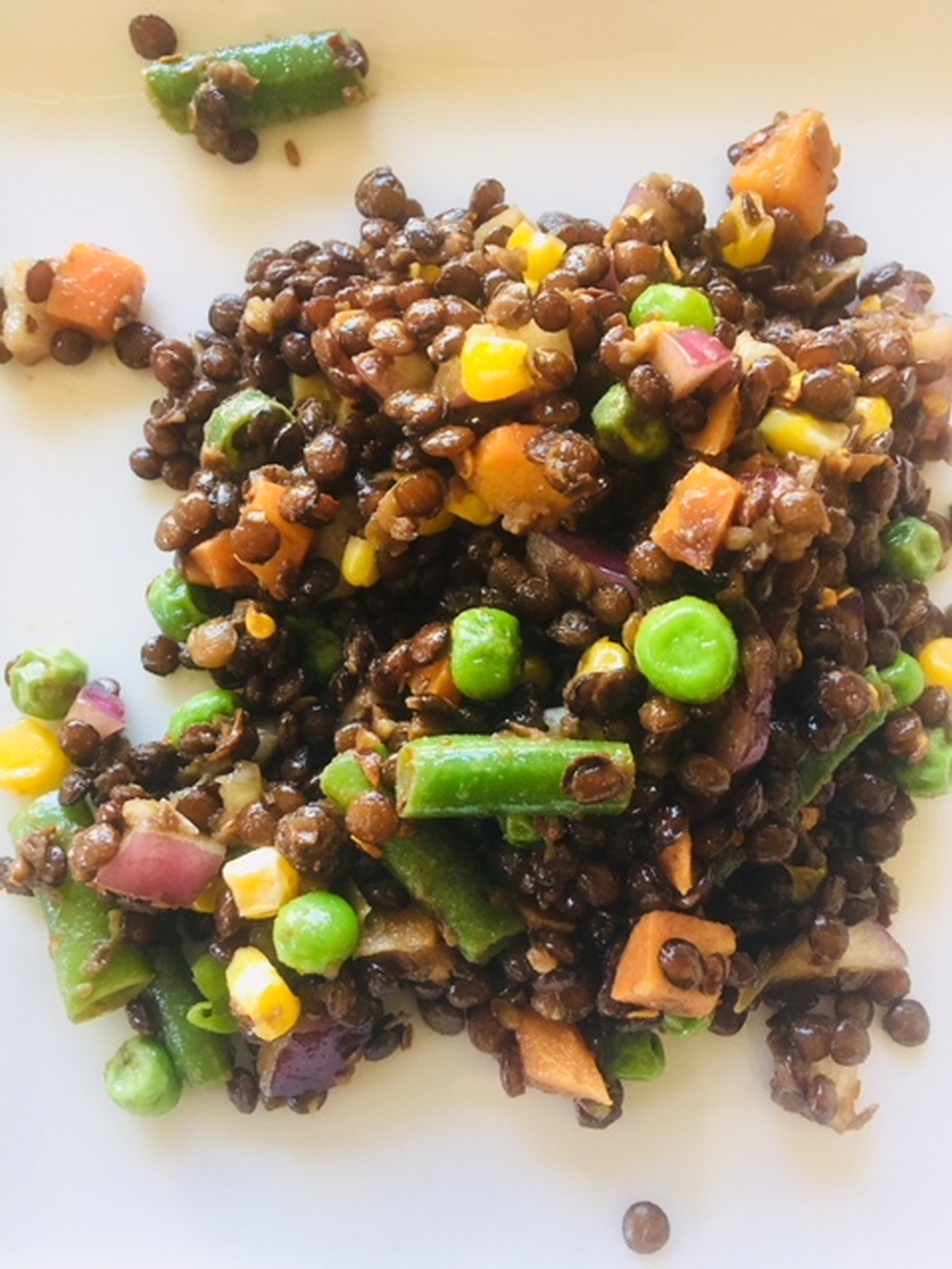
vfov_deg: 61.7
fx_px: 1063
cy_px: 634
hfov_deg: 48.2
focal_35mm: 29
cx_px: 476
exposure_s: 1/15
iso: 50
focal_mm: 4.15
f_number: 2.2
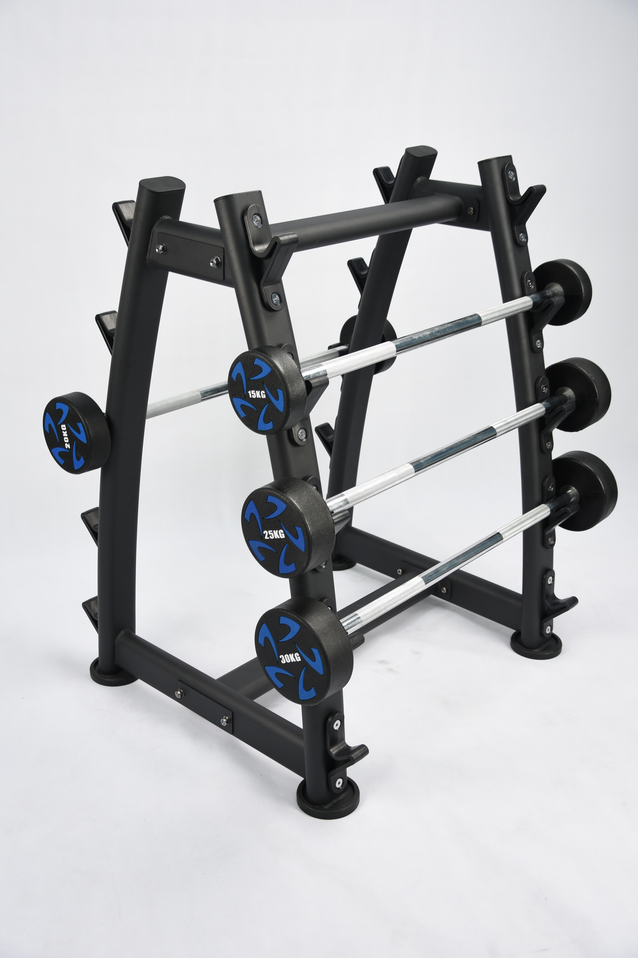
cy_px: 479
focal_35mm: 42
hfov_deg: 31.9
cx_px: 319
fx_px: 1116
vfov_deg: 46.4
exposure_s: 1/20
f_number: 4
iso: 100
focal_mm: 28
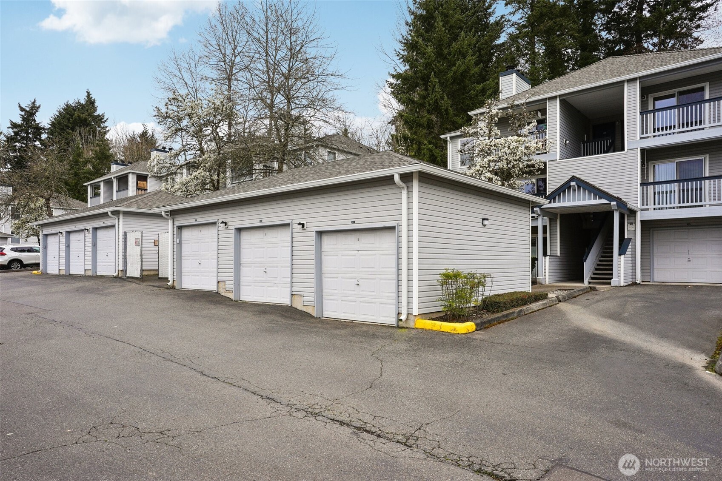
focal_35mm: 23
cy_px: 240
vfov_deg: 55.1
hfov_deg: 76.1
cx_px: 361
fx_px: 461
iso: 320
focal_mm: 23
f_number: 8
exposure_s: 1/125
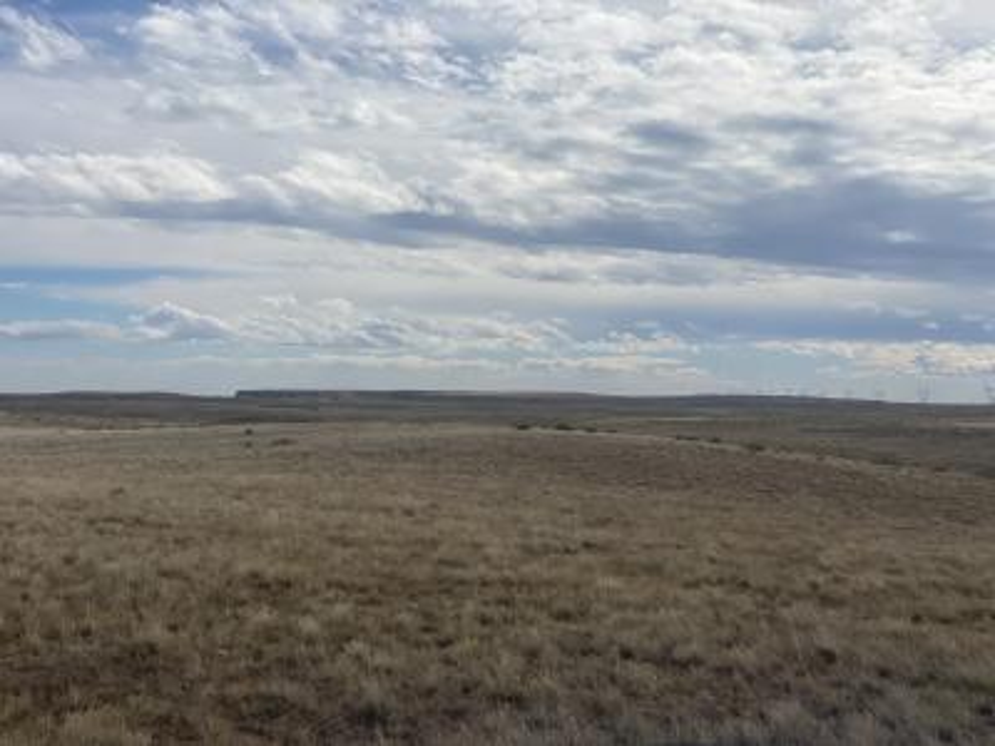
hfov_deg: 36.8
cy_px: 373
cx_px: 498
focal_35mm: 52
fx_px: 1495
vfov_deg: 28.0
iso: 25
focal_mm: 6
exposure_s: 1/5319
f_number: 2
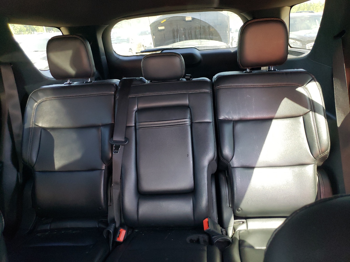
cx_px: 175
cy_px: 131
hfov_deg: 67.3
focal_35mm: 26
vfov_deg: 53.1
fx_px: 263
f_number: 1.5
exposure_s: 1/40
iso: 253
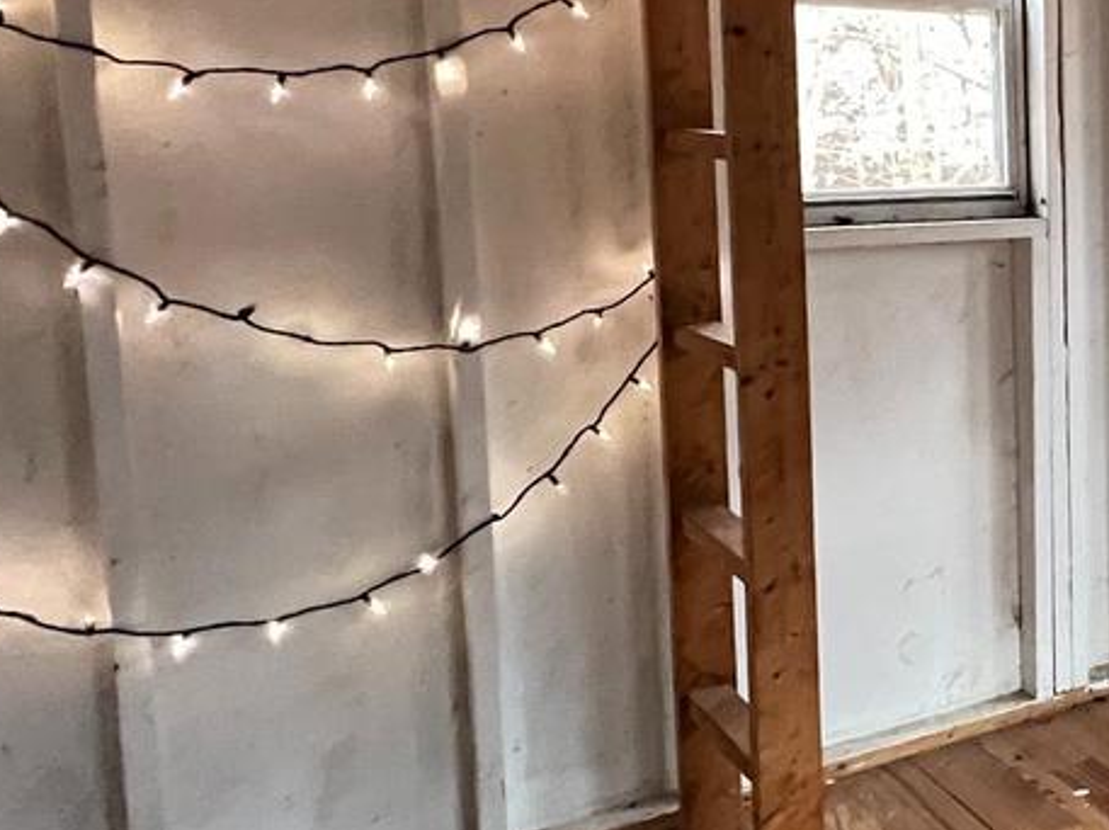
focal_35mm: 41
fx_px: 1312
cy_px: 255
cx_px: 1633
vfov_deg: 34.6
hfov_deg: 29.4
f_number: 1.8
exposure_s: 1/60
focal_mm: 1.57
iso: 640
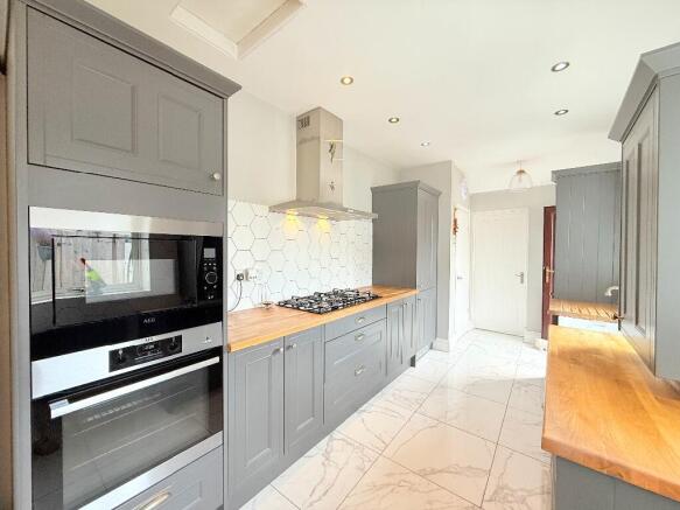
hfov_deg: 102.1
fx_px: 275
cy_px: 255
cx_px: 340
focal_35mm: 14
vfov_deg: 85.7
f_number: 2.2
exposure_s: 1/100
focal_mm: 2.22
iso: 80
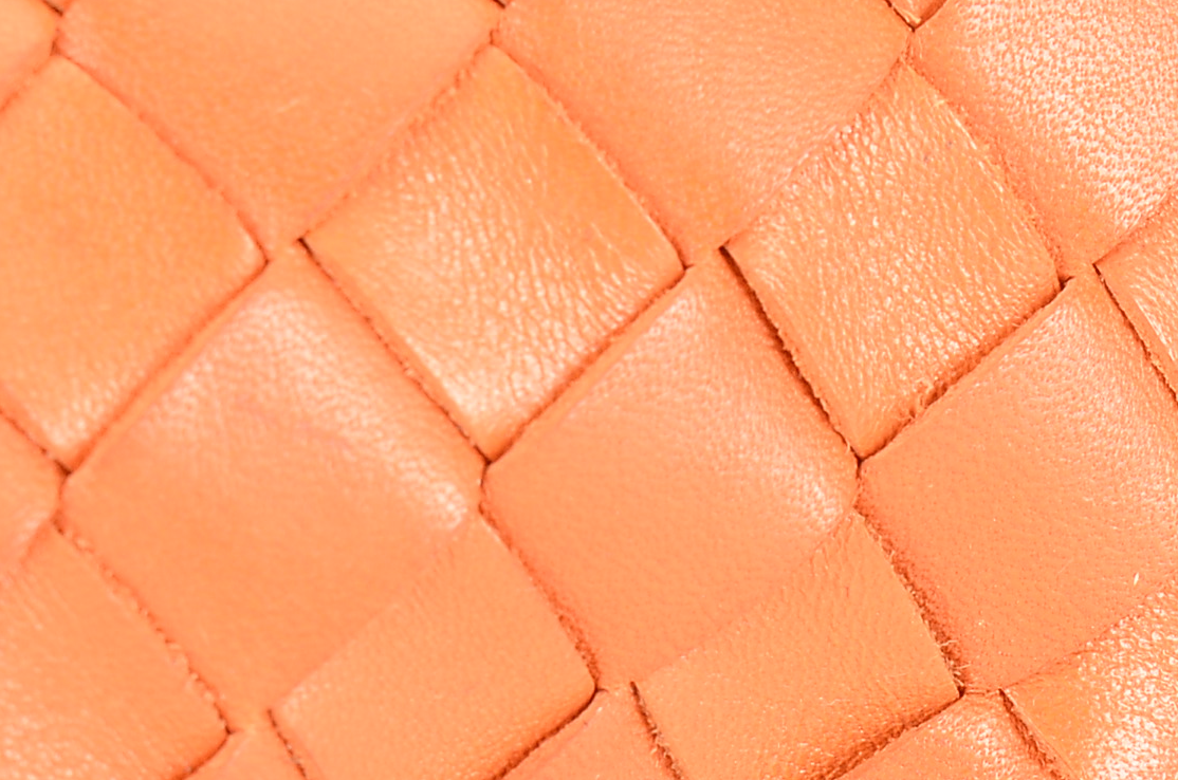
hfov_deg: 7.5
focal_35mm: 274
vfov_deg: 5.0
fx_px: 8937
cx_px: 630
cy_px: 935
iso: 320
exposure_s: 1/60
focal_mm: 55
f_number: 10
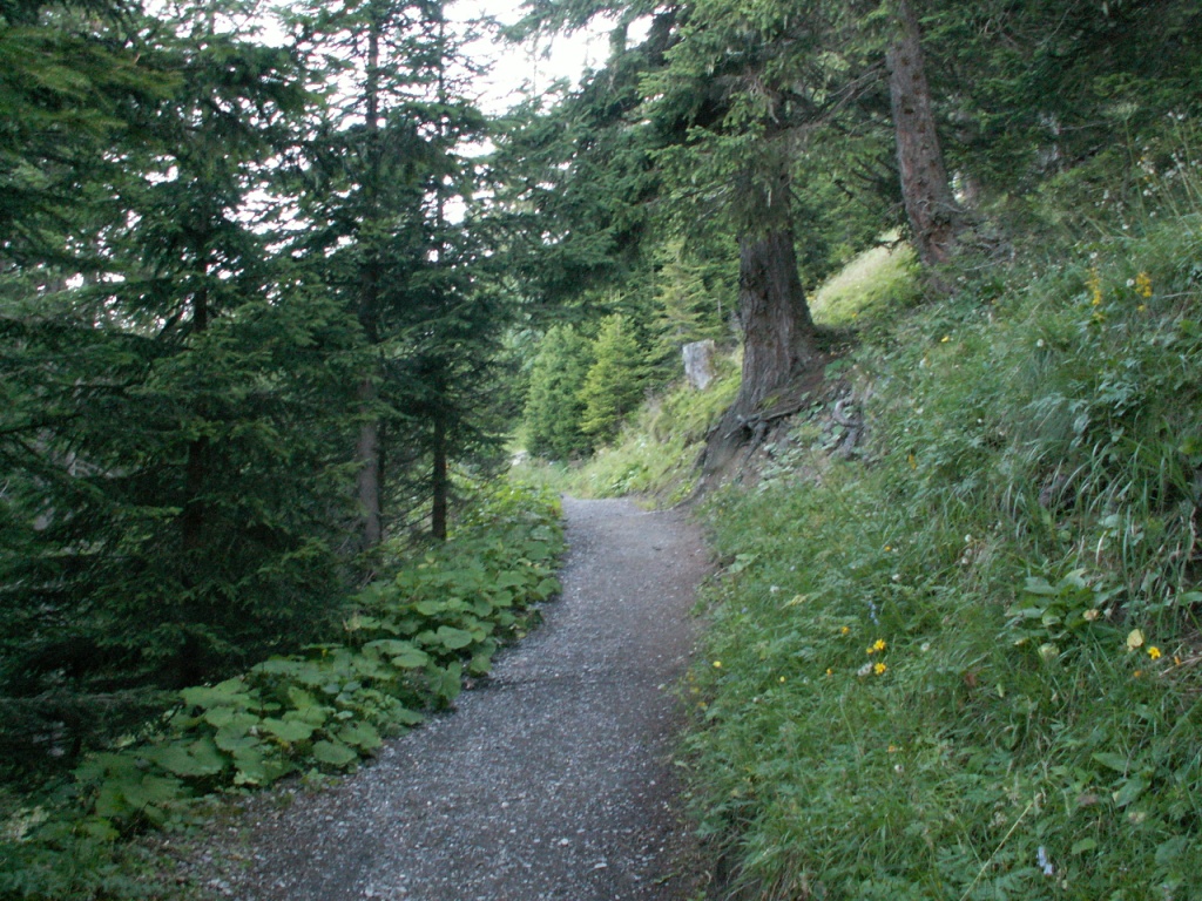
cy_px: 450
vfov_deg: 40.7
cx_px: 601
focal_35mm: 35
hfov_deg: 52.6
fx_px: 1215
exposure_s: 1/25
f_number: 2.8
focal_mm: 5.86
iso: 160
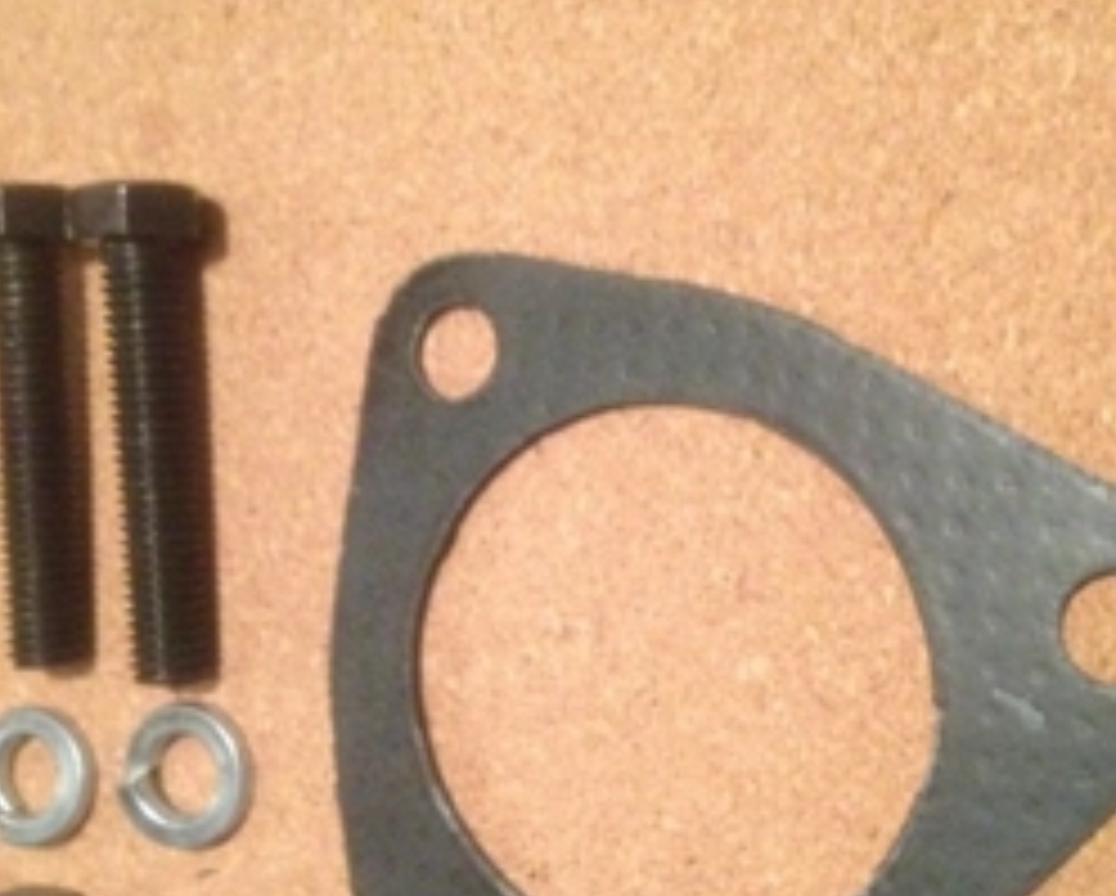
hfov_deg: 34.1
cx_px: 562
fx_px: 1819
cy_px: 576
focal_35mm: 55
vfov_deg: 27.5
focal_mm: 4.28
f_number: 2.4
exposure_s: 1/17
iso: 640
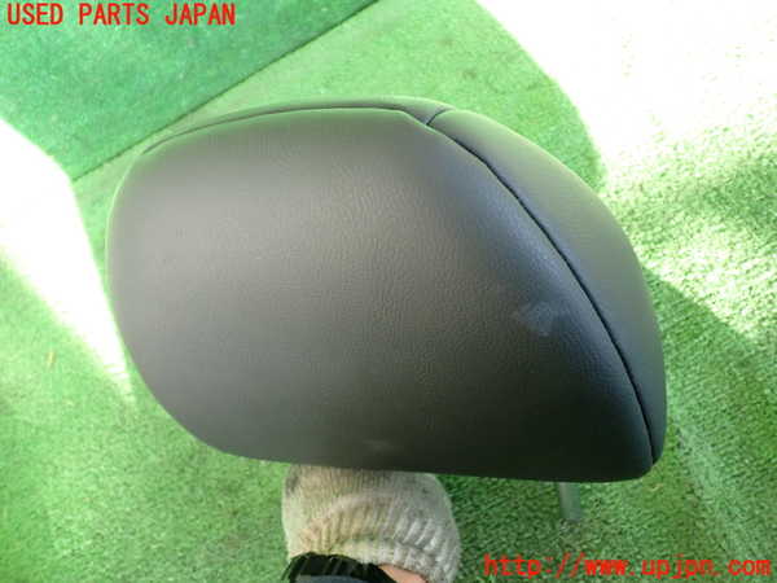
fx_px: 718
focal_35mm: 32
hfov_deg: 56.8
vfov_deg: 44.2
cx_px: 388
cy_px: 292
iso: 400
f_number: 2.4
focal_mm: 5.79
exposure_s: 1/125
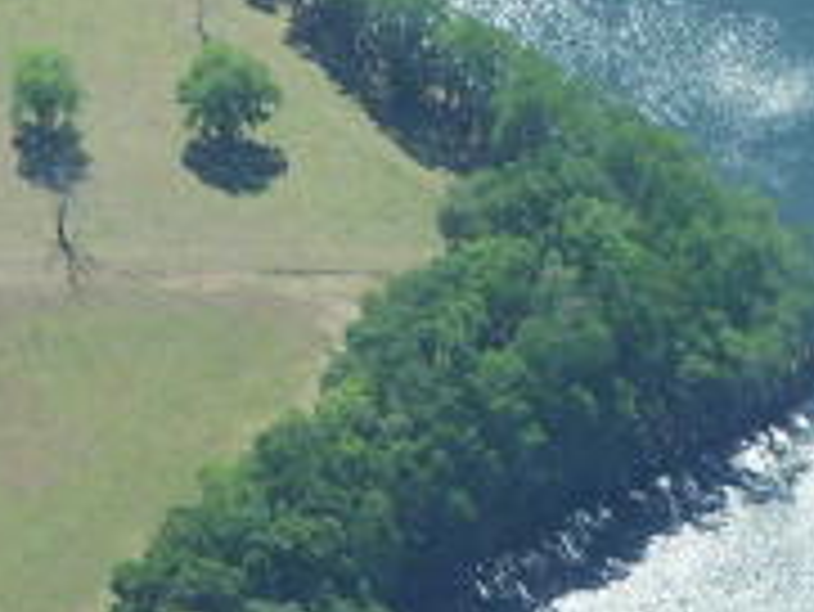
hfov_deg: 4.0
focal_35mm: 495
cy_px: 288
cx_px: 922
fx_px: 11648
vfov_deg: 3.0
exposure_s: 1/400
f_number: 6.3
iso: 100
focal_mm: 27.79
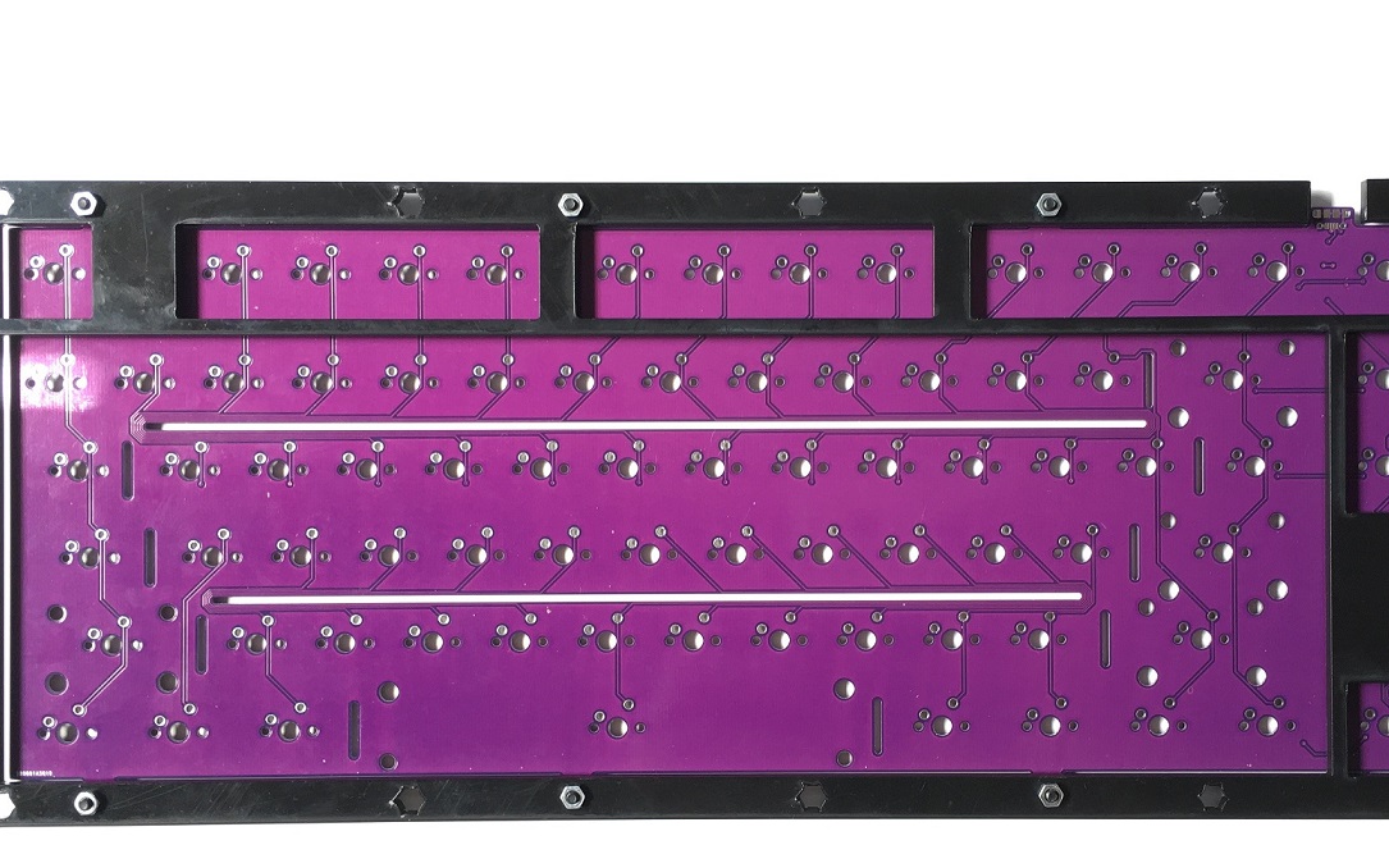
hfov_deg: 49.1
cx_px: 810
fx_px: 1514
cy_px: 479
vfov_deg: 32.0
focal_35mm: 40
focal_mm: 4.15
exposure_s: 1/120
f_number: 2.2
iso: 40
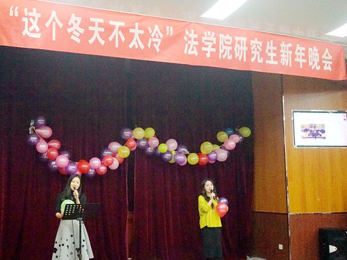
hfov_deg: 47.8
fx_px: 391
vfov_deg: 36.8
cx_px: 157
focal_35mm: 39
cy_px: 131
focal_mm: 35
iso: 5000
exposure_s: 1/1000
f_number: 2.8
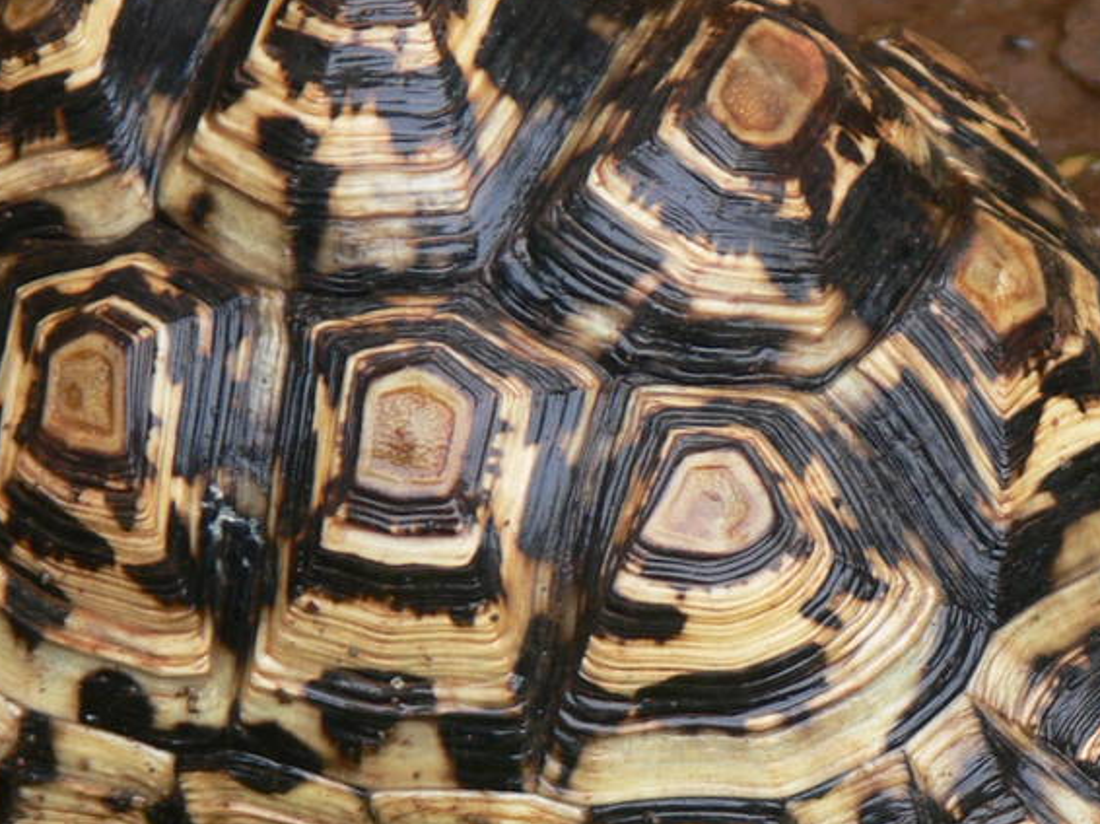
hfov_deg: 2.9
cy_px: 688
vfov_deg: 2.1
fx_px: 22012
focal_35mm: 693
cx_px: 842
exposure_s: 1/100
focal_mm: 51.8
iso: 80
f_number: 4
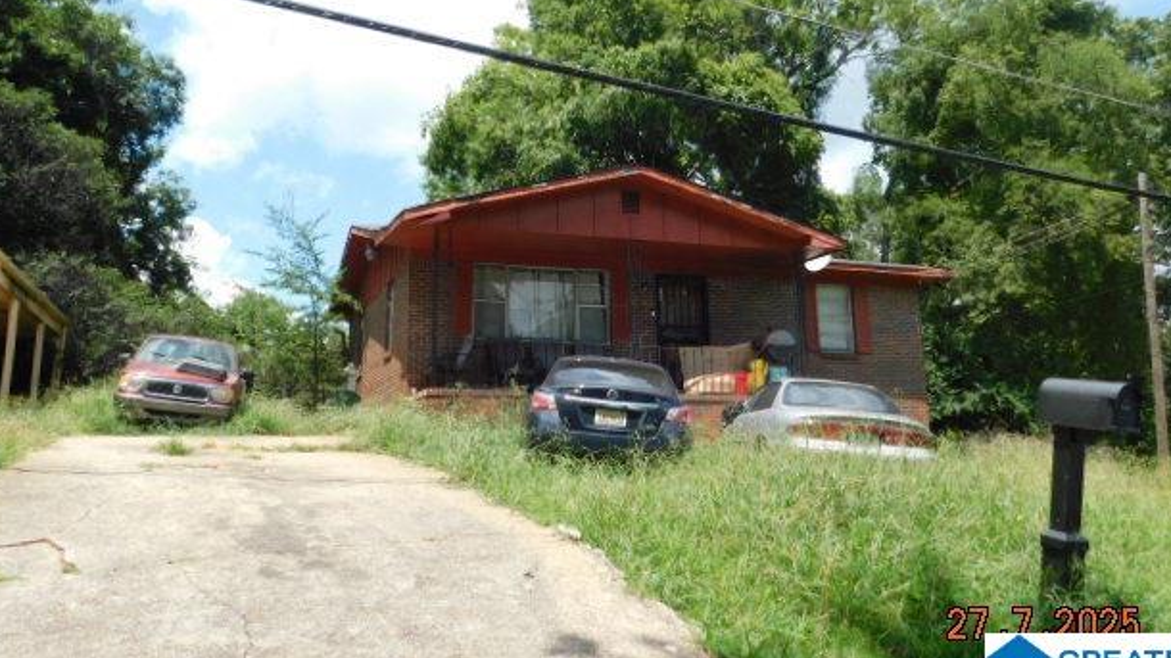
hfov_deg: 61.0
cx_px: 601
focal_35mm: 32
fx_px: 994
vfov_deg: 36.5
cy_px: 261
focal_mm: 4.9
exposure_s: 1/800
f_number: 3.2
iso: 125
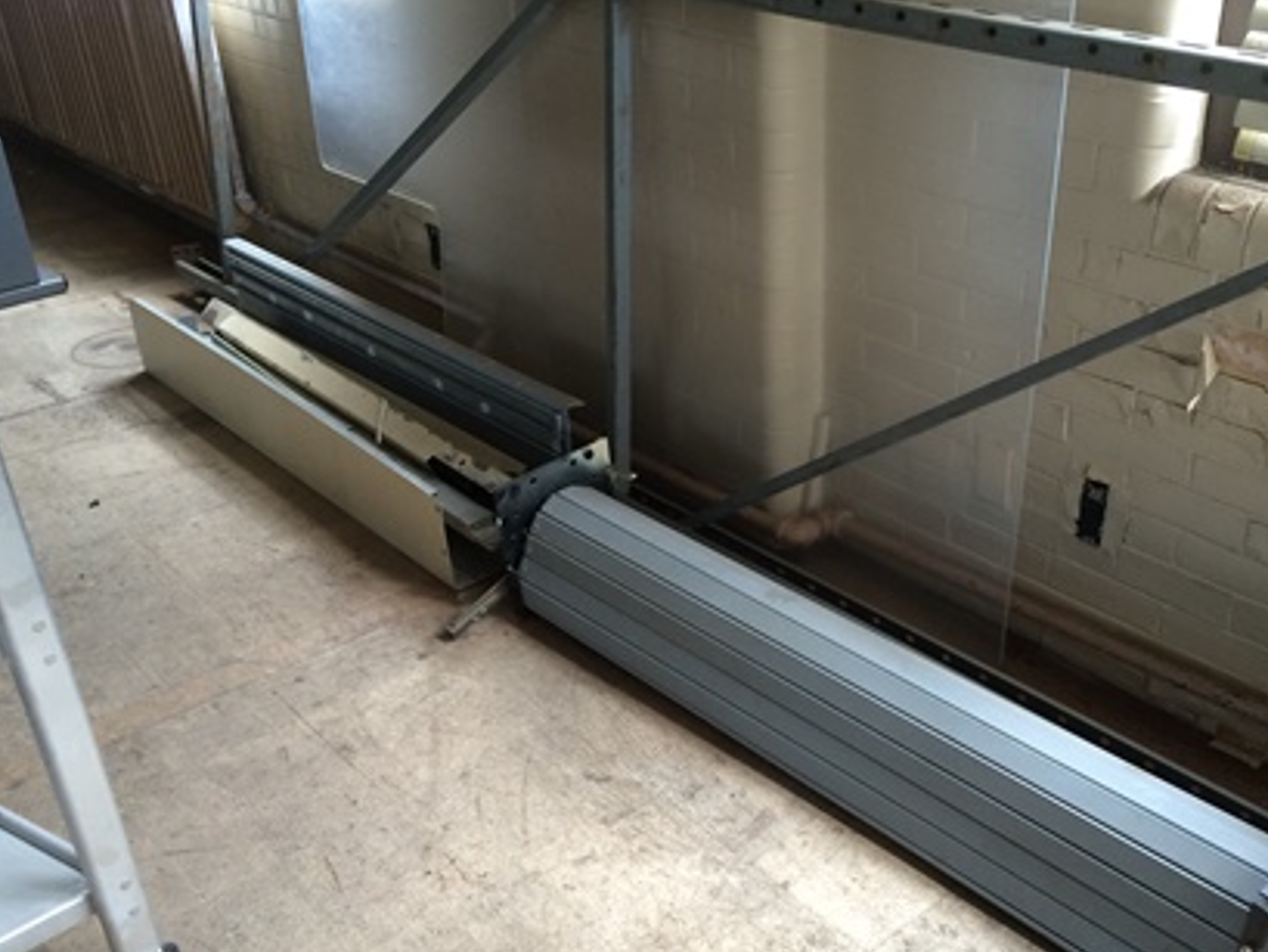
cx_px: 784
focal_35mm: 37
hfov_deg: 49.7
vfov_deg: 38.6
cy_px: 555
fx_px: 1356
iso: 100
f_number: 2.2
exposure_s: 1/30
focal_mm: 4.15
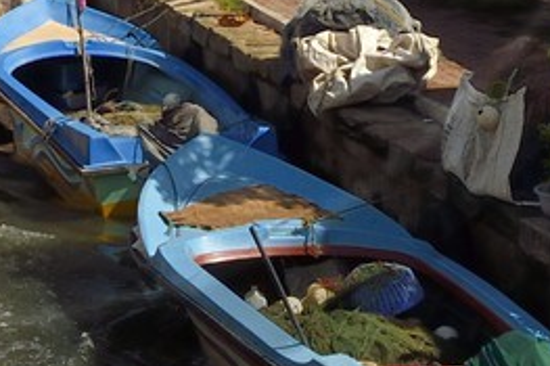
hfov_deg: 10.4
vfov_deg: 6.7
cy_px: -437
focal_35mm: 195
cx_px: -92
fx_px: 2977
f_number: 18
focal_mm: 32
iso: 200
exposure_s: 1/250
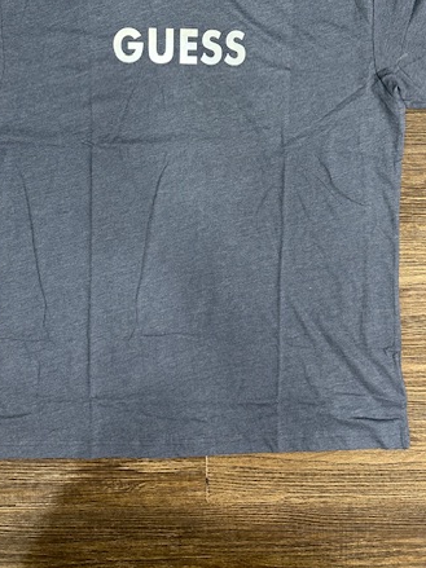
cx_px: 189
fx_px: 575
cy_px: 158
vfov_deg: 50.9
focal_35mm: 35
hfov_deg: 40.6
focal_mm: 6.86
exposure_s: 1/50
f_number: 1.78
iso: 250
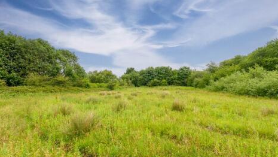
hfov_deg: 103.0
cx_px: 142
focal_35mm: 15
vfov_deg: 70.5
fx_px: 111
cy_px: 85
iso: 400
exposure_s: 1/1250
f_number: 9
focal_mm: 14
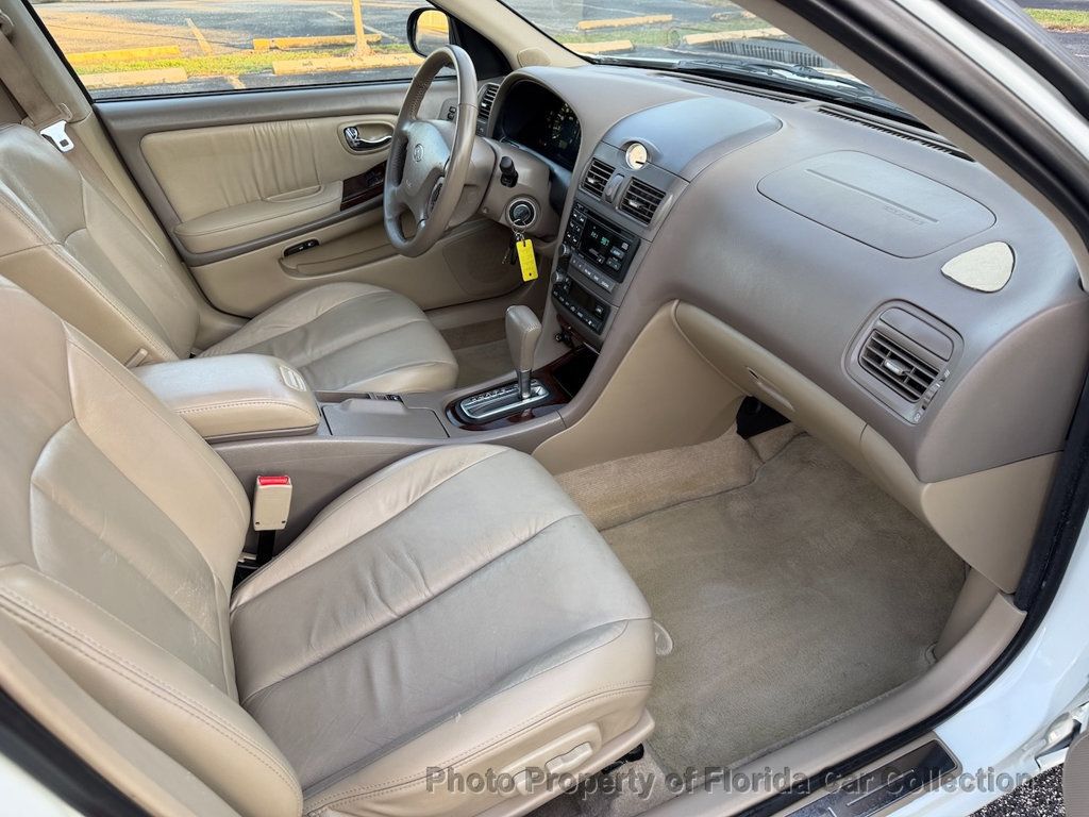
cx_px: 544
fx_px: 755
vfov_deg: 56.8
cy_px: 408
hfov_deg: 71.6
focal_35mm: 24
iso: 80
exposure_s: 1/121
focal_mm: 6.76
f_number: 1.78
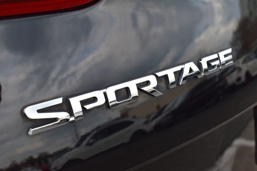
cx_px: 128
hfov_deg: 42.3
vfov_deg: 28.9
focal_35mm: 46
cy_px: 86
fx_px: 332
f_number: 9
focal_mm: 31
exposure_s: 1/100
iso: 400
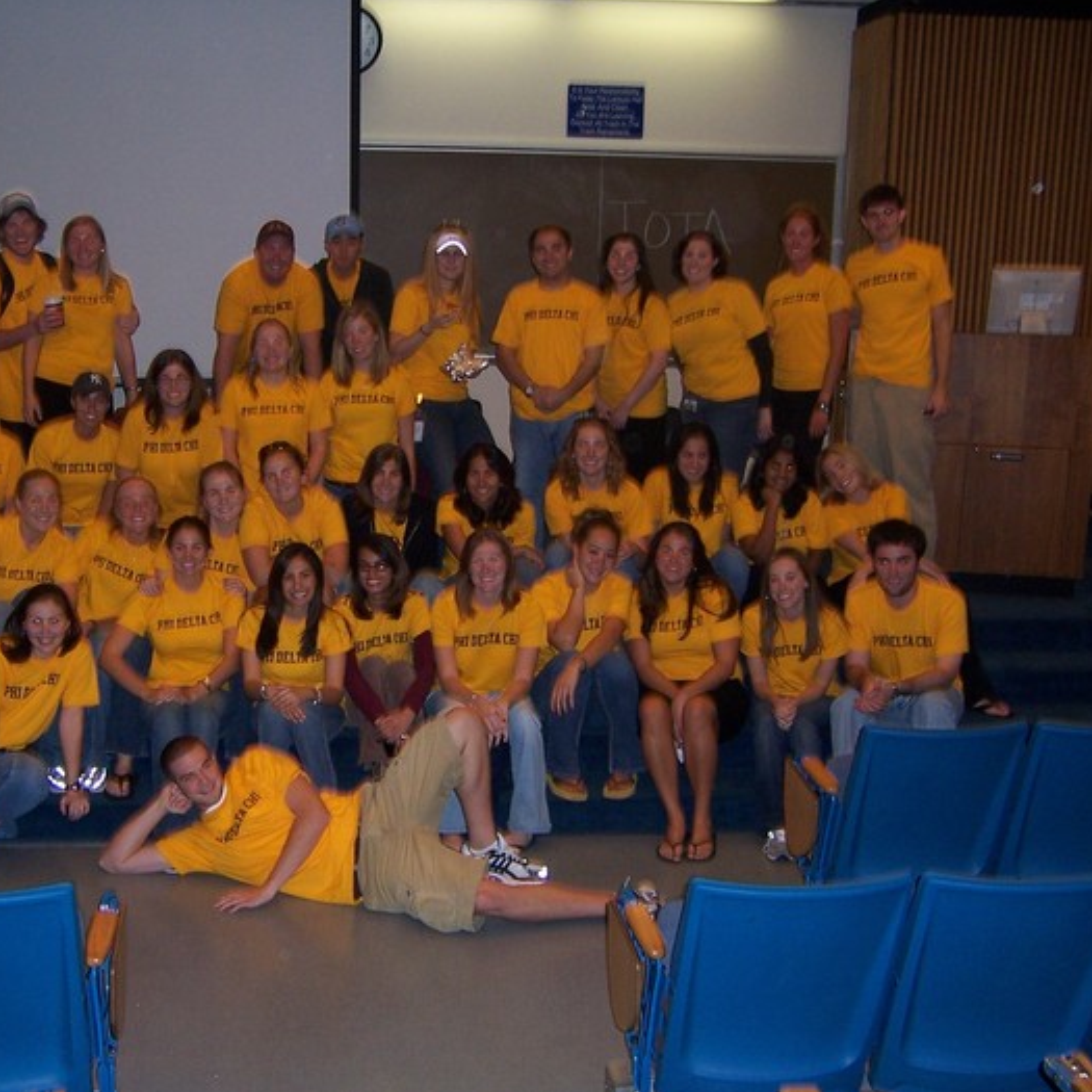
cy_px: 553
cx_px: 389
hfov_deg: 41.5
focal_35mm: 40
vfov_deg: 41.9
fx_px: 1428
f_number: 2.8
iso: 140
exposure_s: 1/60
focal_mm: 5.5
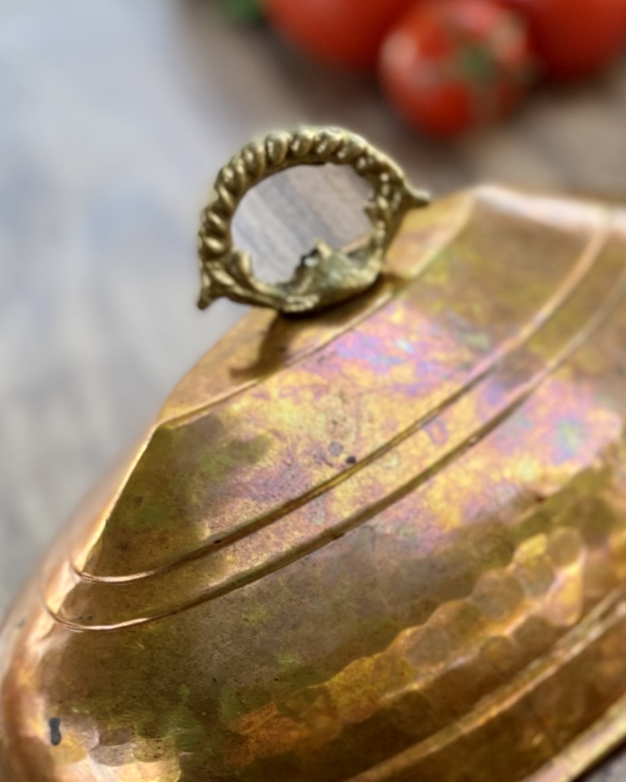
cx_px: 831
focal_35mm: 72
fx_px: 1667
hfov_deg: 19.5
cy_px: 788
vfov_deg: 25.1
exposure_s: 1/122
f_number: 1.8
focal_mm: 4.25
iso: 32
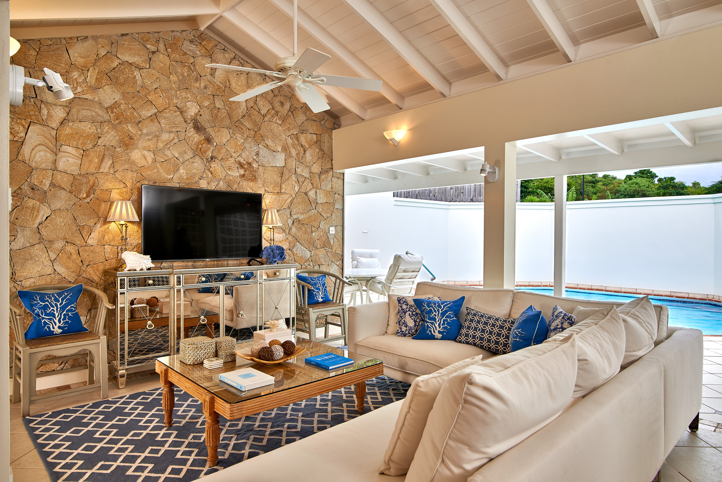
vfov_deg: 57.3
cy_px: 241
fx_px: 441
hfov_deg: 78.6
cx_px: 361
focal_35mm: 22
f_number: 8
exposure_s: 1/10
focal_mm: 22
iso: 100
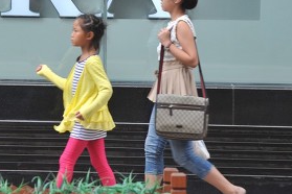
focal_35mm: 459
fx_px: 3723
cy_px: 20
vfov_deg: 3.0
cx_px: 6
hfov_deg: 4.5
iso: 1000
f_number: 4.5
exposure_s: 1/160
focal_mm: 200
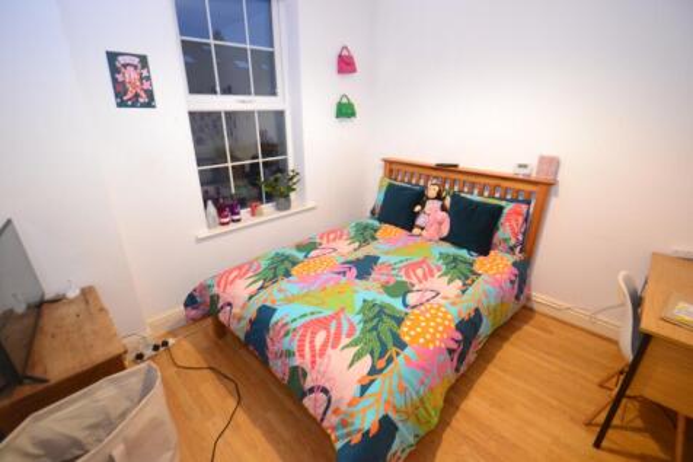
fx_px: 289
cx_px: 346
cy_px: 231
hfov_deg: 100.4
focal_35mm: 15
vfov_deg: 77.3
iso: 800
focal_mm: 10
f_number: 3.5
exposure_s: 1/10
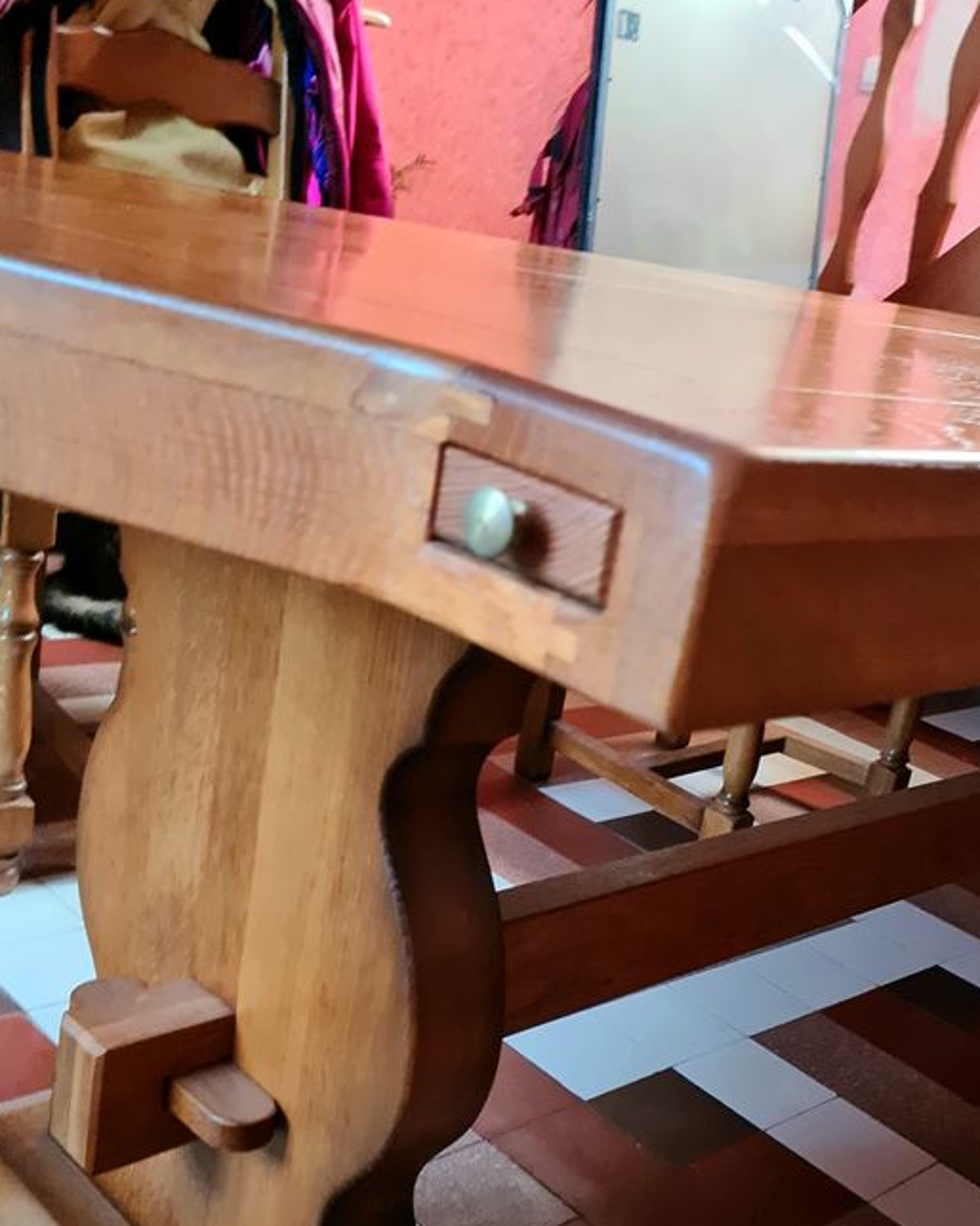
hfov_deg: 36.3
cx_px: 610
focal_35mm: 41
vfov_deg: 44.5
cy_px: 757
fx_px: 1487
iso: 500
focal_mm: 5.9
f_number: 2
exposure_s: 1/17
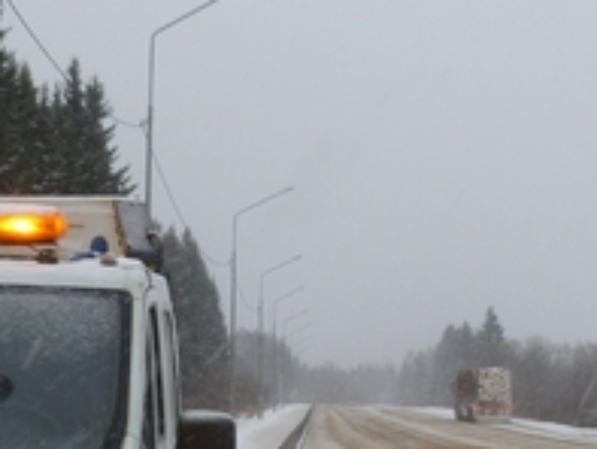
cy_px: 349
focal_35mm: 91
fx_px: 1570
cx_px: 288
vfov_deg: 16.2
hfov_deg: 21.5
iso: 100
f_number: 3.3
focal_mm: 5
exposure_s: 1/60
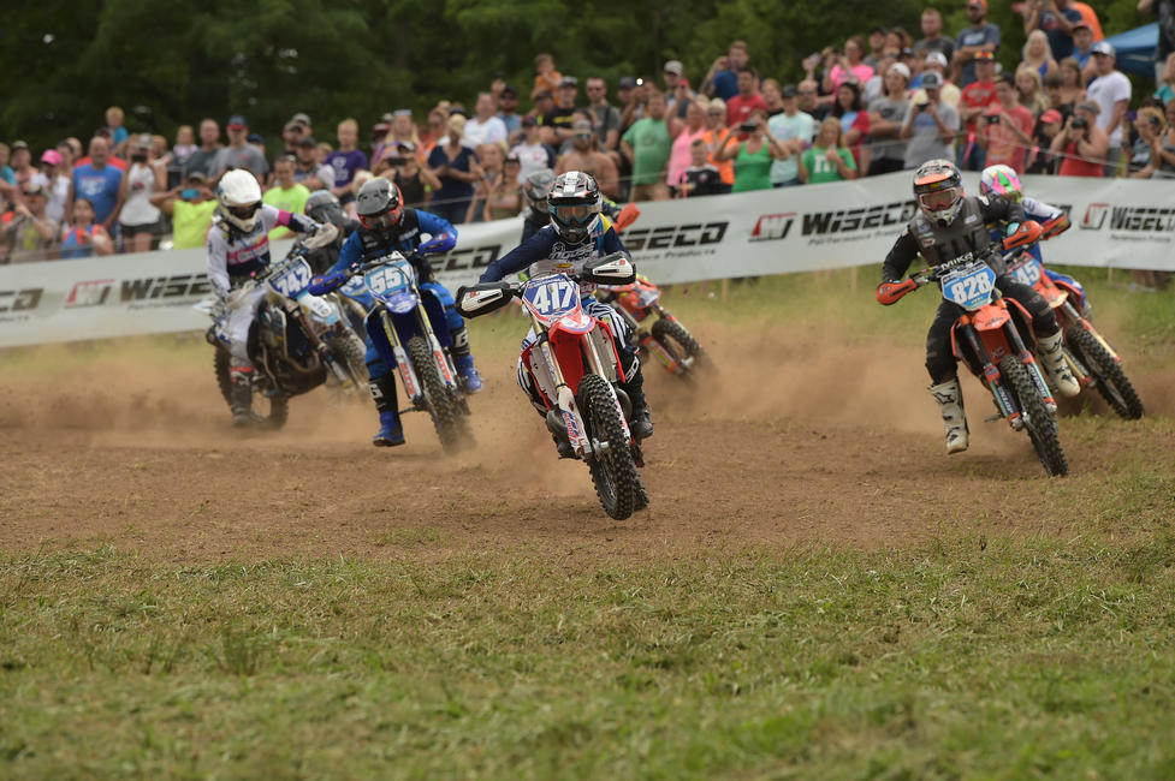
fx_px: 6523
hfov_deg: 10.3
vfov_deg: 6.9
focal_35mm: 200
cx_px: 588
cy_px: 390
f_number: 5
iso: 500
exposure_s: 1/1600
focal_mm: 200
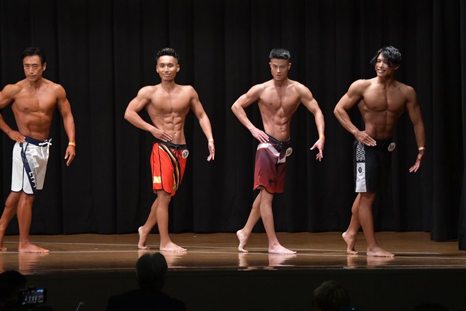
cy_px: 156
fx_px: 2368
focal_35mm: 183
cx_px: 233
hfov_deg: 11.2
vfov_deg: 7.5
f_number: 5.6
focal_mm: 122
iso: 5000
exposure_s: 1/400
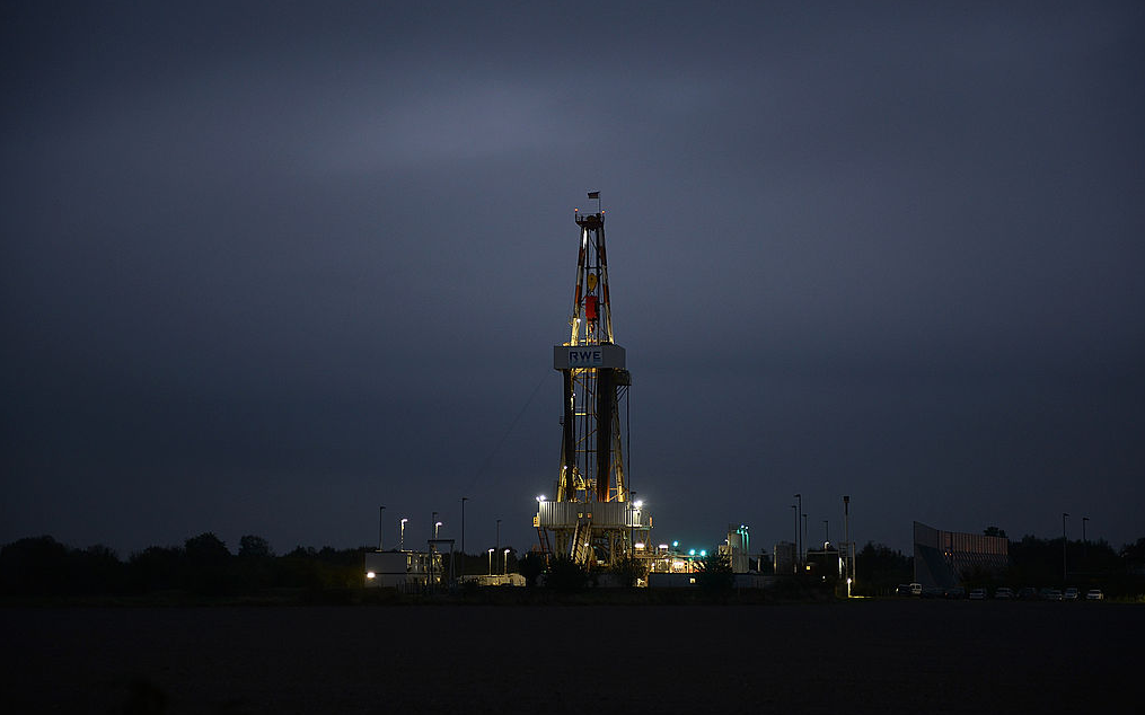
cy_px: 356
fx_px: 2246
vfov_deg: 18.1
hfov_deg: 28.6
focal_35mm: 72
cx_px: 575
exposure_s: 1/20
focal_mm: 70
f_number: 2.8
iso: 800
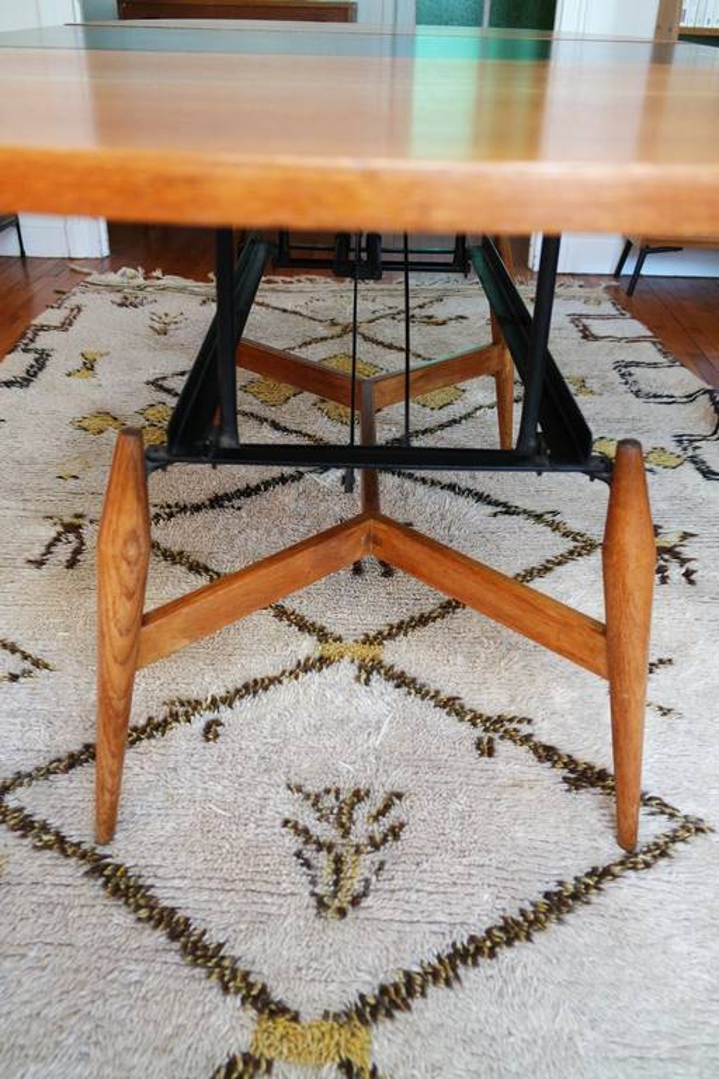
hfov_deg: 43.6
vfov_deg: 61.9
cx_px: 360
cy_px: 540
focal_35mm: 30
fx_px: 899
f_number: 3.5
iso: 1600
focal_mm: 20
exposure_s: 1/40
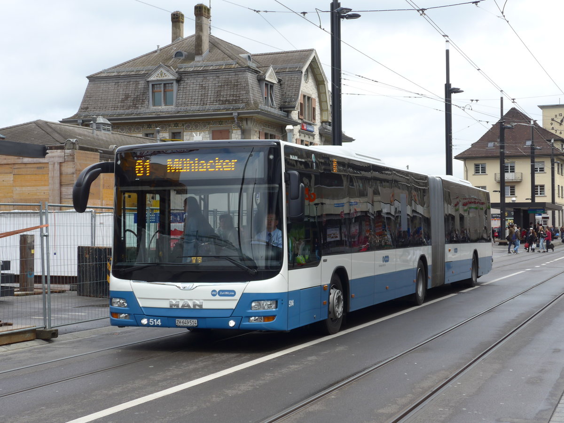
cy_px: 212
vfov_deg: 23.7
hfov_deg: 31.2
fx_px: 1010
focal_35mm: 62
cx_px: 282
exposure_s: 1/640
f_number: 3.7
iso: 80
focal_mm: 12.7
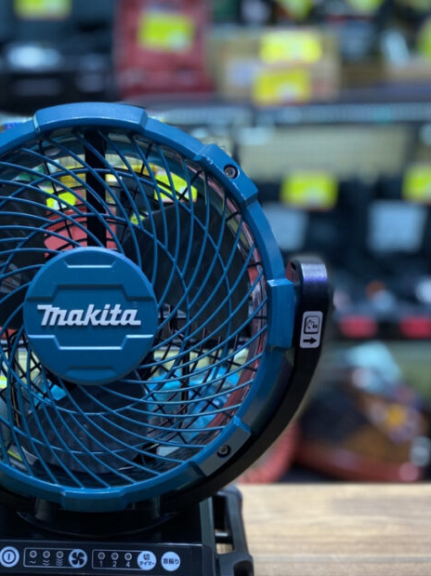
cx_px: 110
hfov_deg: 33.0
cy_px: 459
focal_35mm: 43
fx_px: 714
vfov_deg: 42.0
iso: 125
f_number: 1.8
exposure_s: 1/63
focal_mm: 4.25
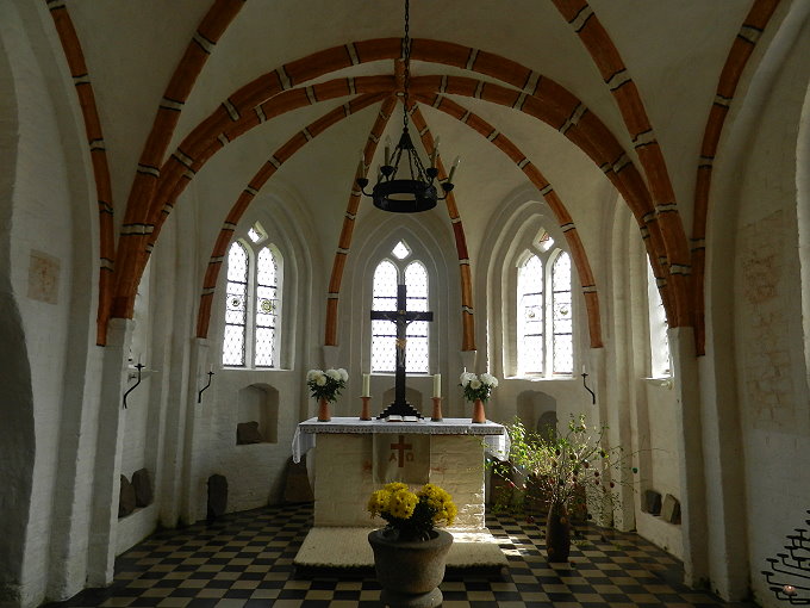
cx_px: 405
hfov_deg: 69.4
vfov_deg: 54.9
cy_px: 304
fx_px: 585
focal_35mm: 25
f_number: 3.5
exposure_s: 1/200
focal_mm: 4.5
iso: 160
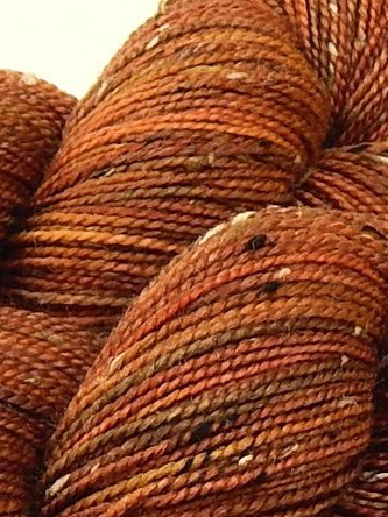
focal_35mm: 186
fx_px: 2780
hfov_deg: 8.0
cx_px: 154
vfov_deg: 10.4
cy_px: 639
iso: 125
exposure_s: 1/20
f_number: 3.6
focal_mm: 7.7
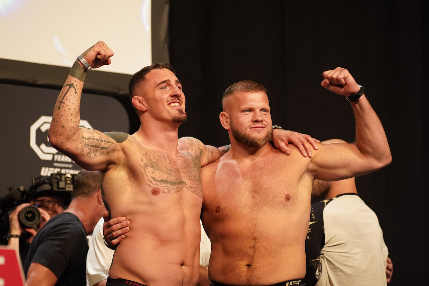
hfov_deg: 9.1
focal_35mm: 225
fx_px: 2681
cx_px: 214
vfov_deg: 6.1
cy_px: 143
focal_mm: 150
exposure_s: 1/500
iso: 3200
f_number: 2.8
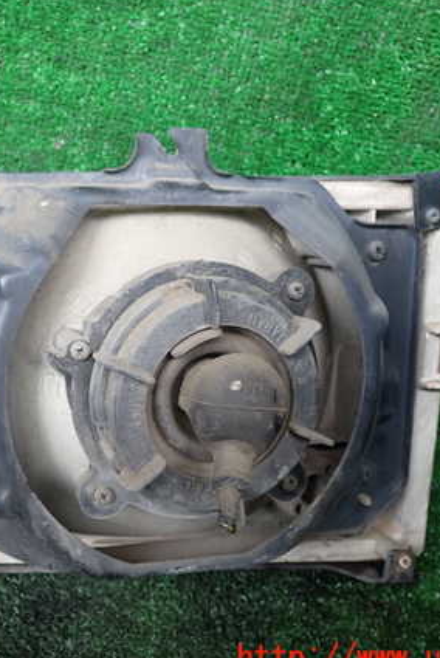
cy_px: 330
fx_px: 805
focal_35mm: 44
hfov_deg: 30.2
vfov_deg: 44.5
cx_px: 122
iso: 200
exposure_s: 1/40
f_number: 2.3
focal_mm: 5.4
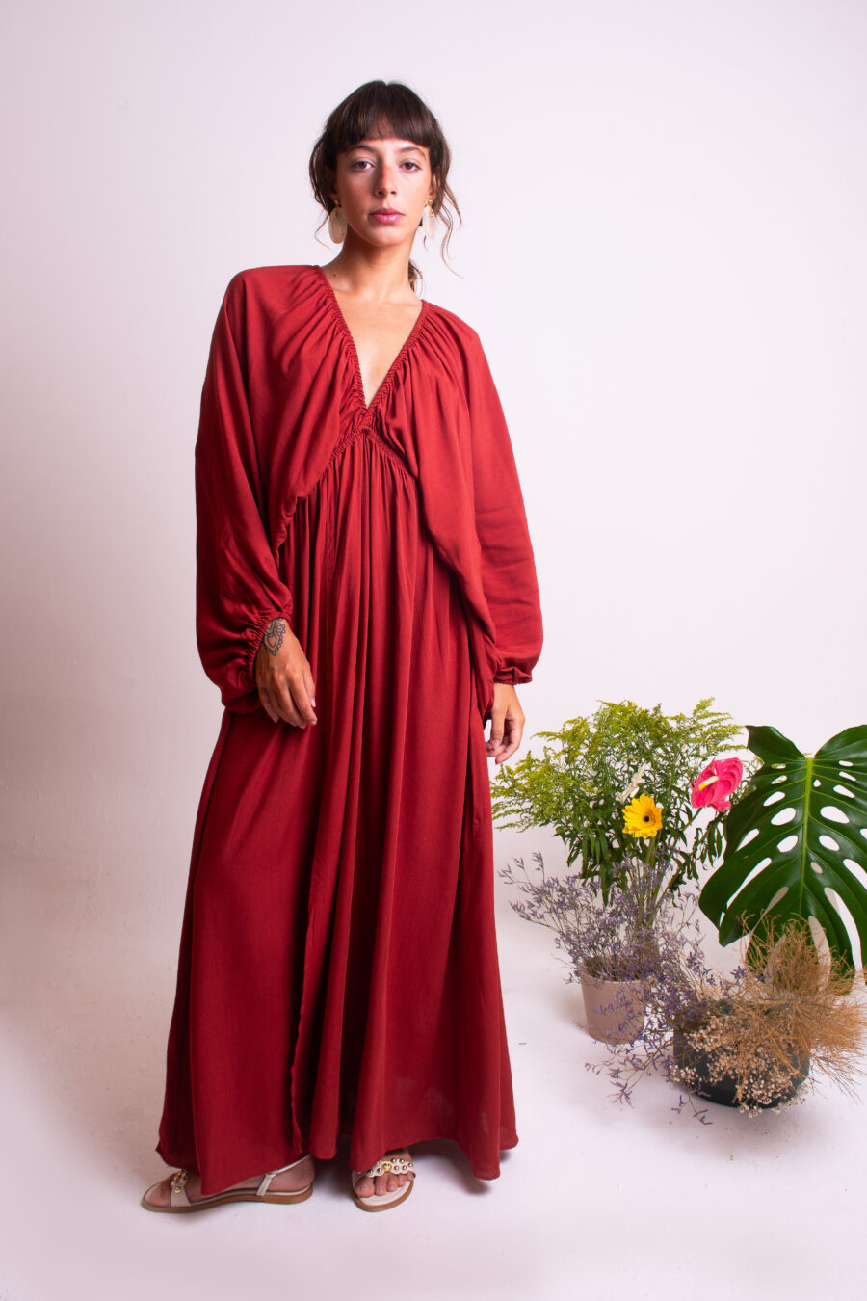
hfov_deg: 36.9
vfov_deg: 53.1
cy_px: 650
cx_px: 434
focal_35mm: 36
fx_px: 1300
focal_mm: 24
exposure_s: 1/160
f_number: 9
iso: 100
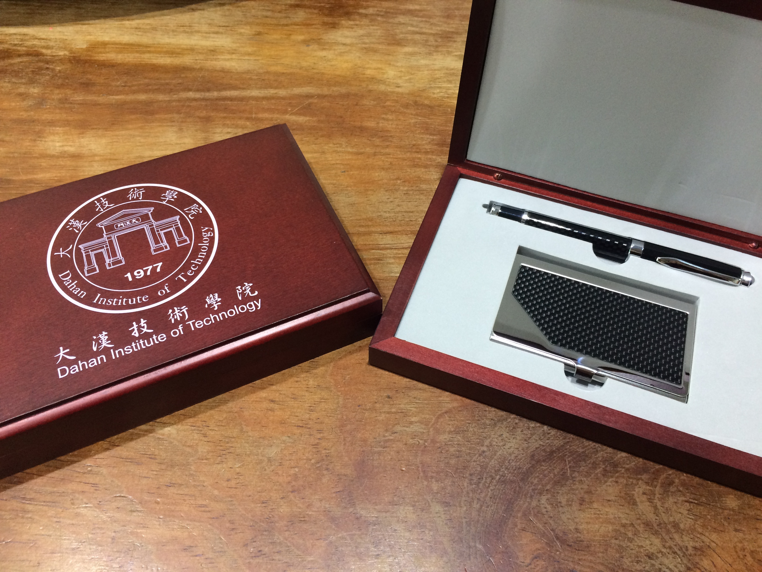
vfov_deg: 48.2
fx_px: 638
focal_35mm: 29
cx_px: 381
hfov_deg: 61.7
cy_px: 286
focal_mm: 4.15
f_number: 2.2
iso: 125
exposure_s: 1/30
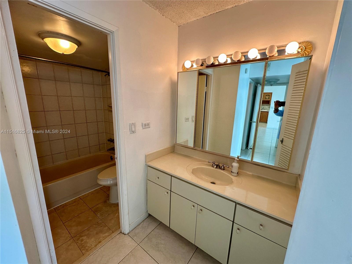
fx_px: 142
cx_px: 176
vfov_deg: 85.7
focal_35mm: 14
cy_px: 132
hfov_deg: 102.1
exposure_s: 1/120
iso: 160
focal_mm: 2.22
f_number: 2.2
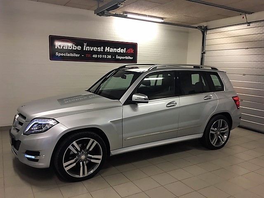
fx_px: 221
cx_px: 132
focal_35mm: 29
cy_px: 99
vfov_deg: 48.2
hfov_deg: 61.7
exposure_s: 1/33
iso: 64
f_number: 2.2
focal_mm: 4.15
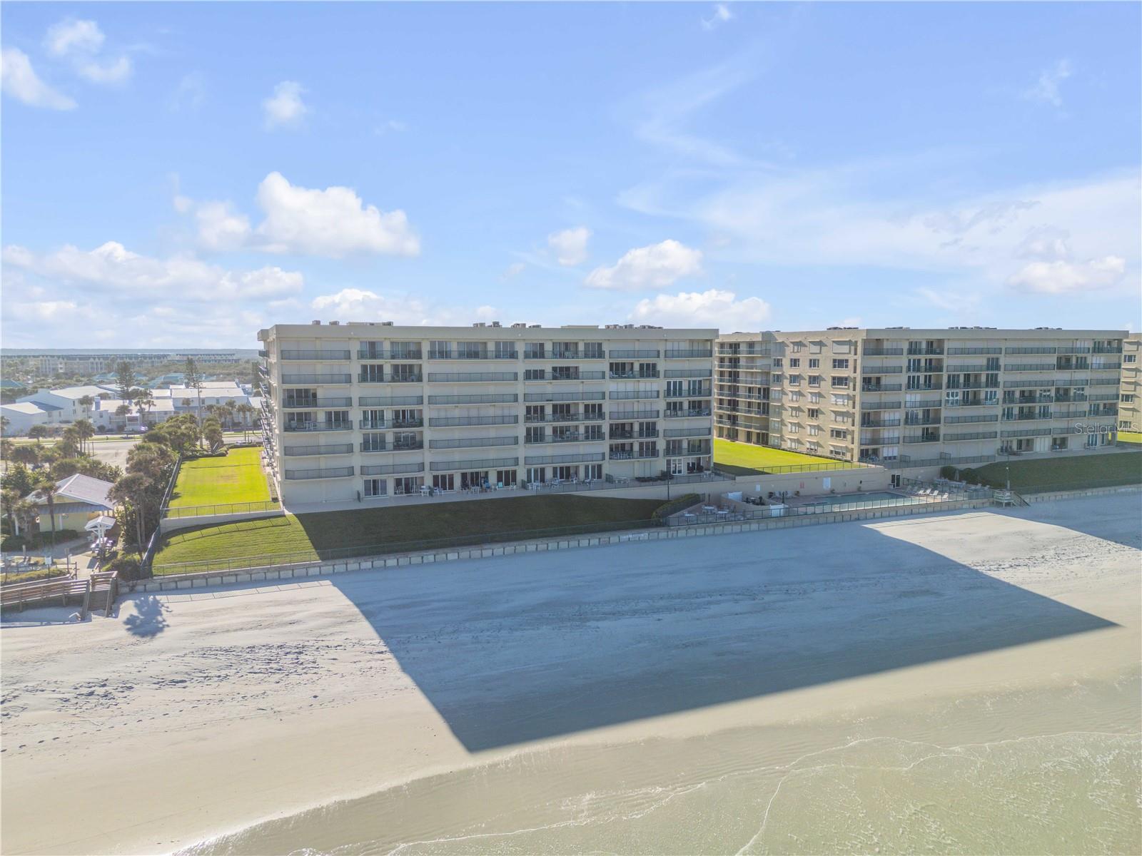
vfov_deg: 56.8
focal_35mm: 24
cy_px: 428
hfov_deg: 71.6
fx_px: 792
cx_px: 571
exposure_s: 1/3000
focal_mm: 6.72
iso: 100
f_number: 1.7
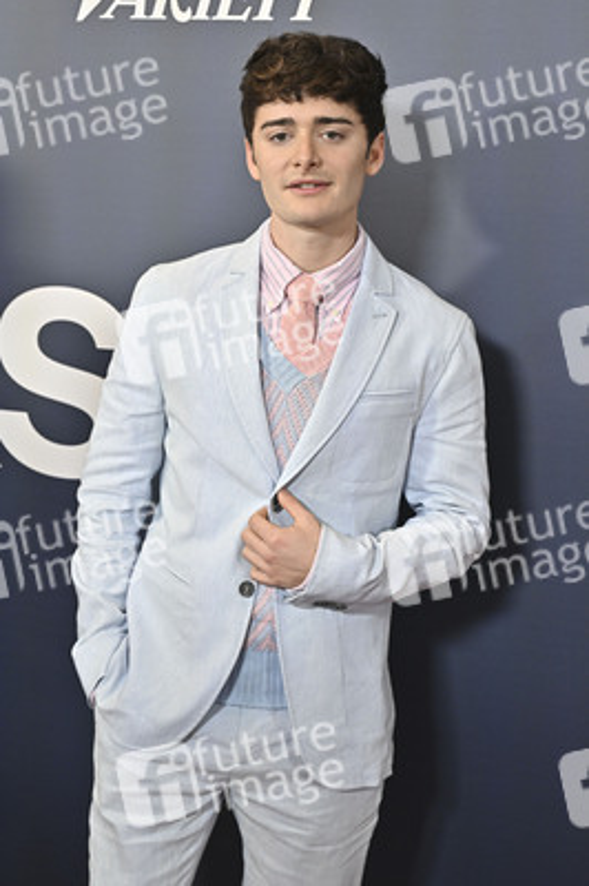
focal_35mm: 66
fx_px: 1622
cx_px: 294
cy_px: 443
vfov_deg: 30.5
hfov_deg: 20.6
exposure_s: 1/320
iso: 2500
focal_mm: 66
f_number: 5.6
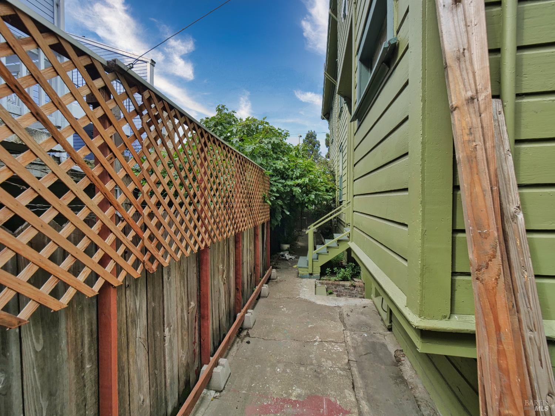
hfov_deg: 102.1
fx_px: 224
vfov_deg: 85.7
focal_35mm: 14
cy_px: 208
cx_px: 278
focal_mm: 7
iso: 320
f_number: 4.5
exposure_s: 1/800
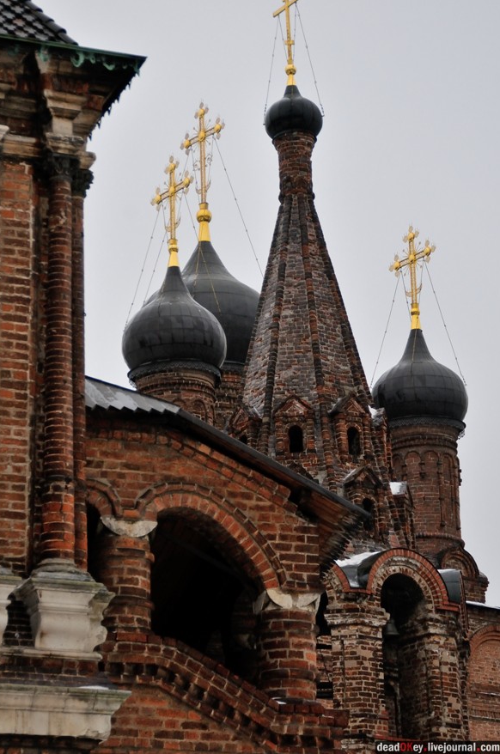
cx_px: 250
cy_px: 372
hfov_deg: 11.4
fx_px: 2510
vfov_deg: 17.1
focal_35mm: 120
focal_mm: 78
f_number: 5.3
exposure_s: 1/250
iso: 800
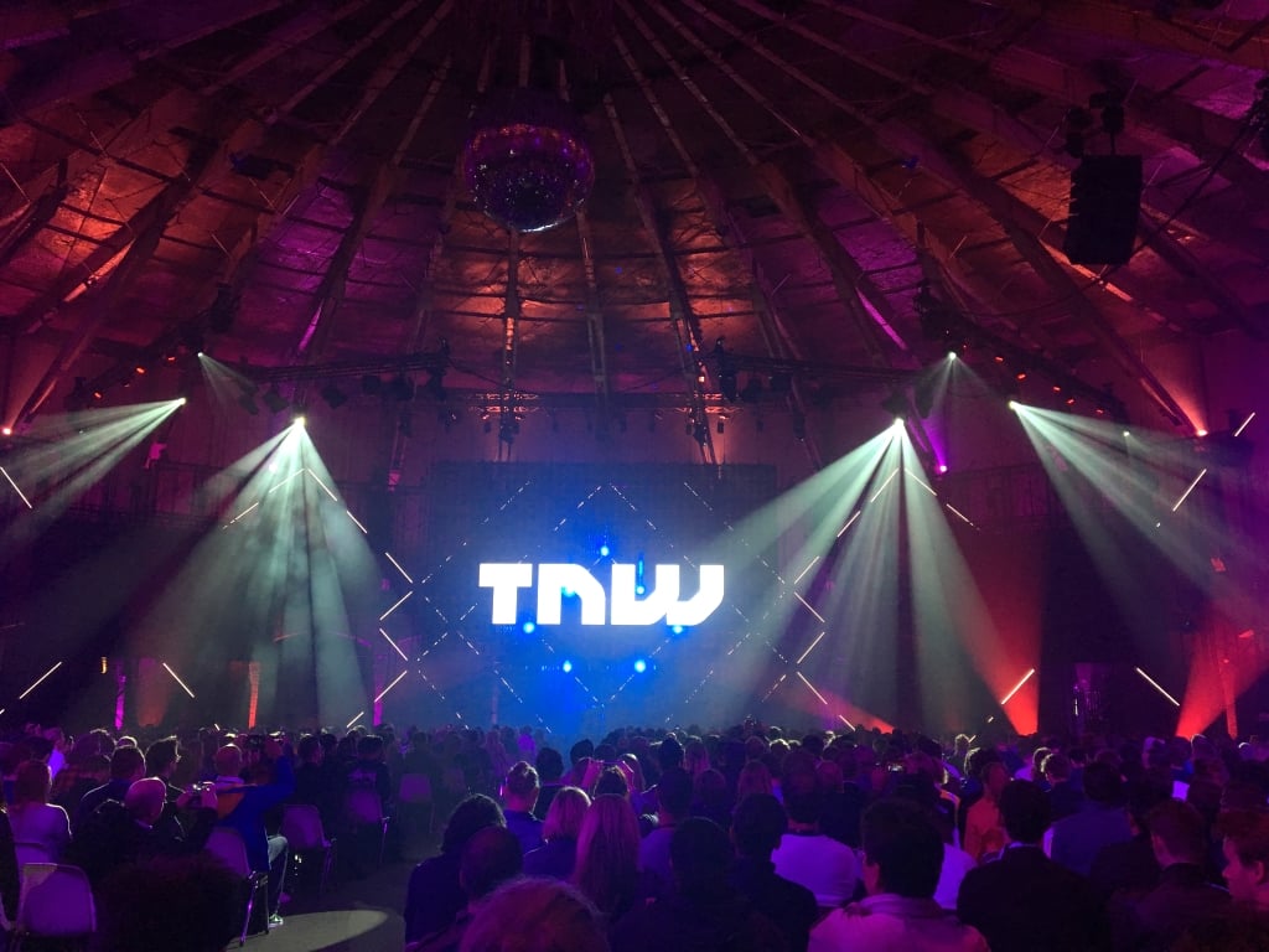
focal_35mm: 29
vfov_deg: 48.2
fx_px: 1063
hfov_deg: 61.7
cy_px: 476
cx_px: 634
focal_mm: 4.15
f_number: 2.2
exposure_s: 1/33
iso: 64
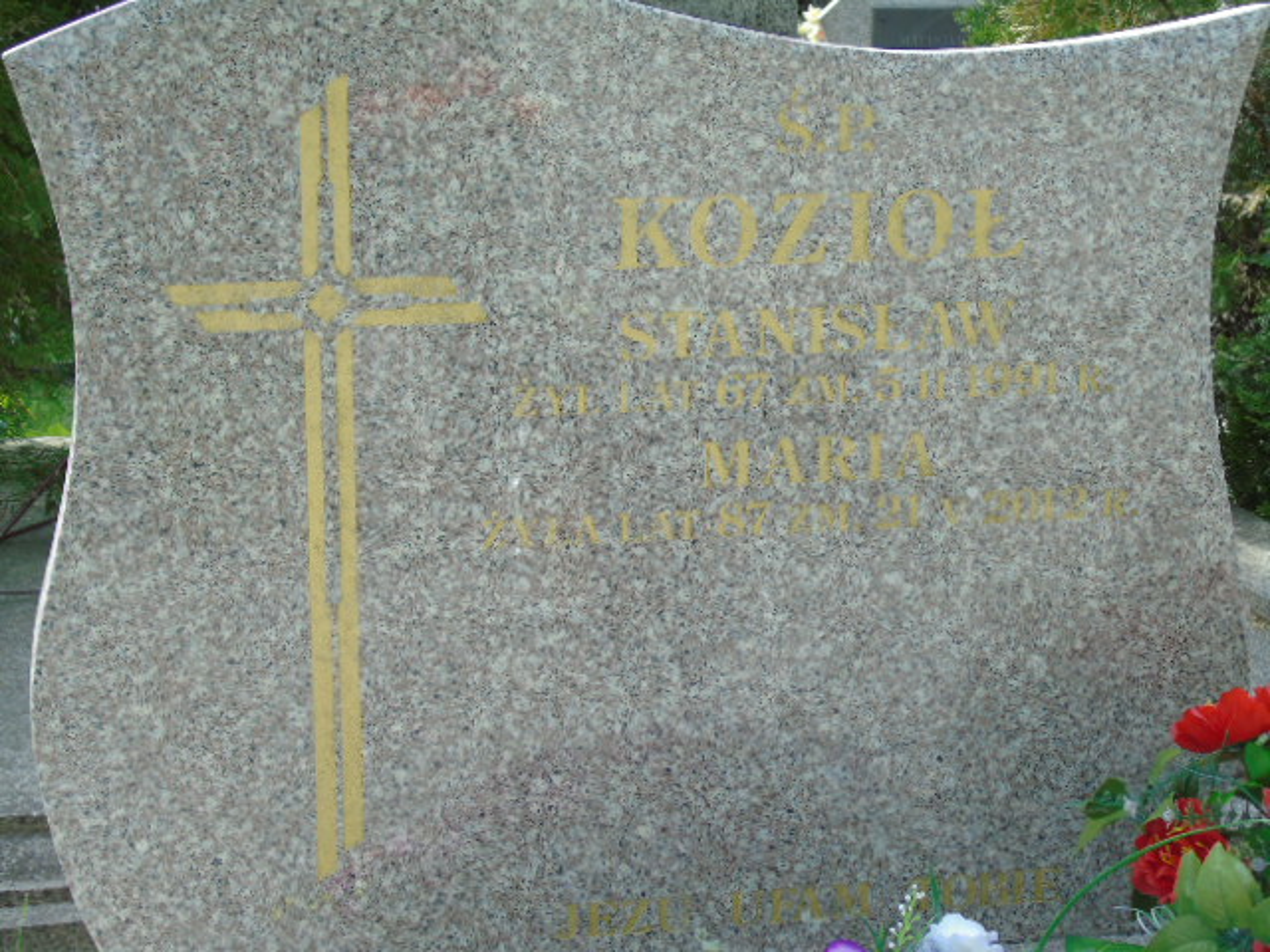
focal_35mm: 82
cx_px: 635
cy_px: 476
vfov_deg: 18.0
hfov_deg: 23.8
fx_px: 3008
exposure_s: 1/100
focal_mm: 15
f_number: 4.1
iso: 80
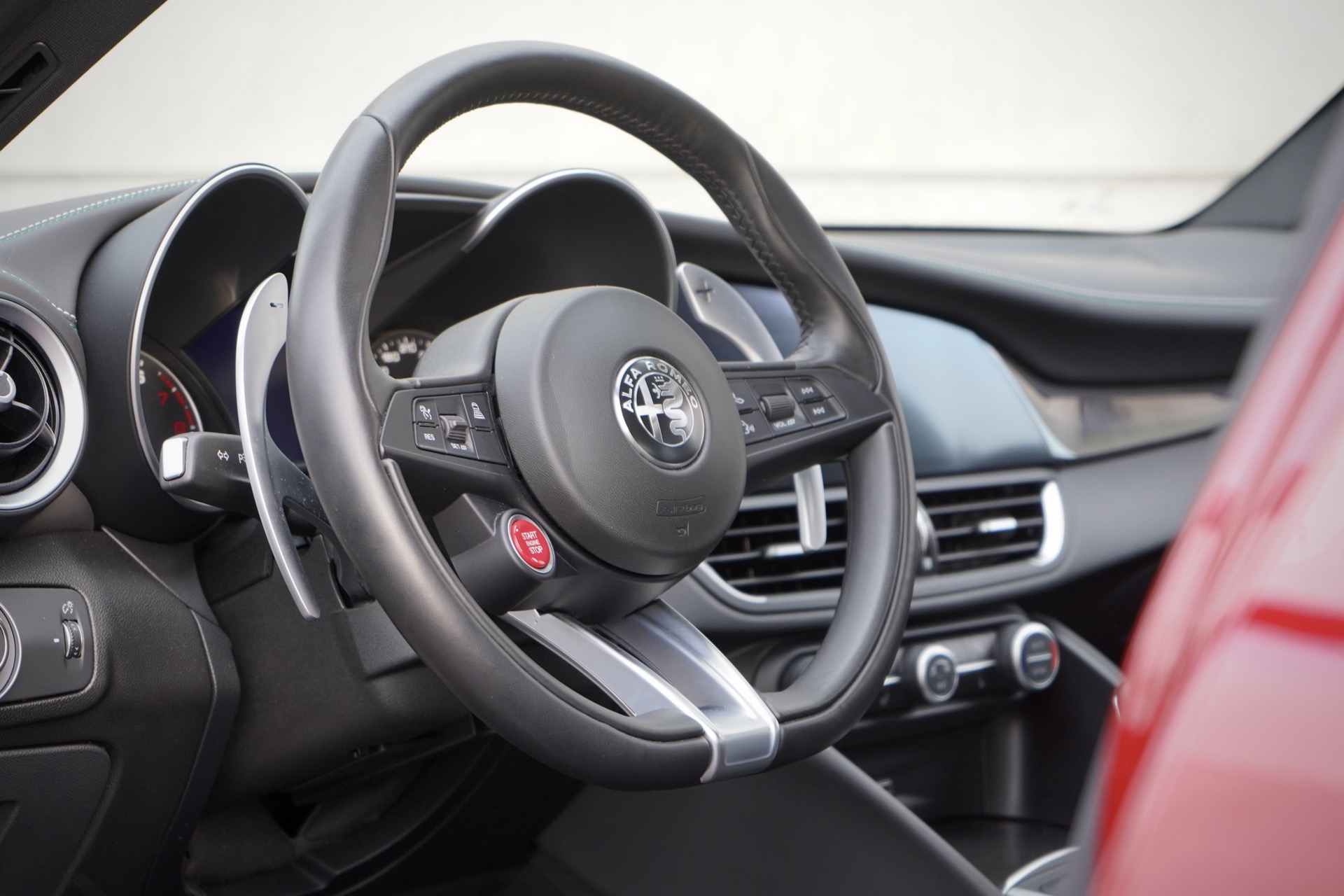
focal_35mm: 70
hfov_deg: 28.8
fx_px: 2613
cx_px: 672
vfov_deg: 19.5
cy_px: 448
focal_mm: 70
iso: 800
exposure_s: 1/80
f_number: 5.6
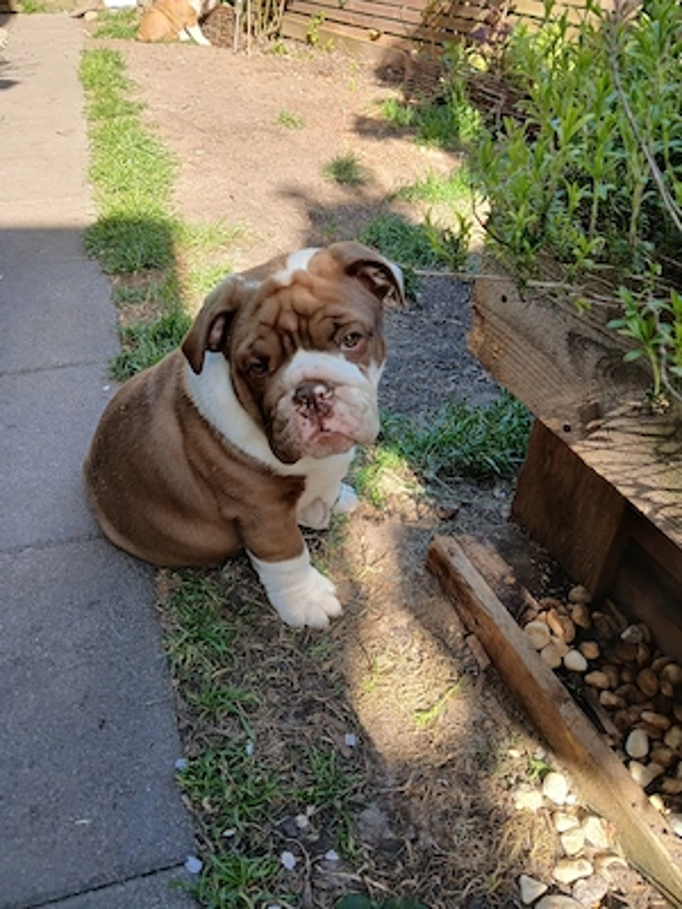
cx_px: 341
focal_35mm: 26
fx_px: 683
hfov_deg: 53.1
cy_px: 454
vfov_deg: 67.3
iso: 32
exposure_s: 1/101
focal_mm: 3.98
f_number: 1.8
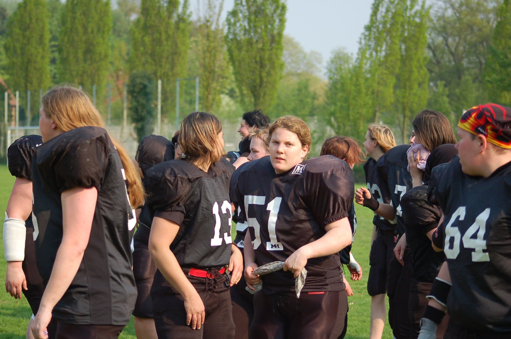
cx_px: 256
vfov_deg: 13.0
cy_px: 170
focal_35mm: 105
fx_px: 1488
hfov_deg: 19.5
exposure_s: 1/1000
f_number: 4
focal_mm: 70
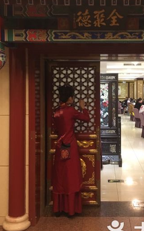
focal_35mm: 42
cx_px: 102
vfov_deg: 47.0
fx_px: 264
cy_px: 97
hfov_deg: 30.2
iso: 200
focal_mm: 4.15
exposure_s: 1/17
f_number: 2.2
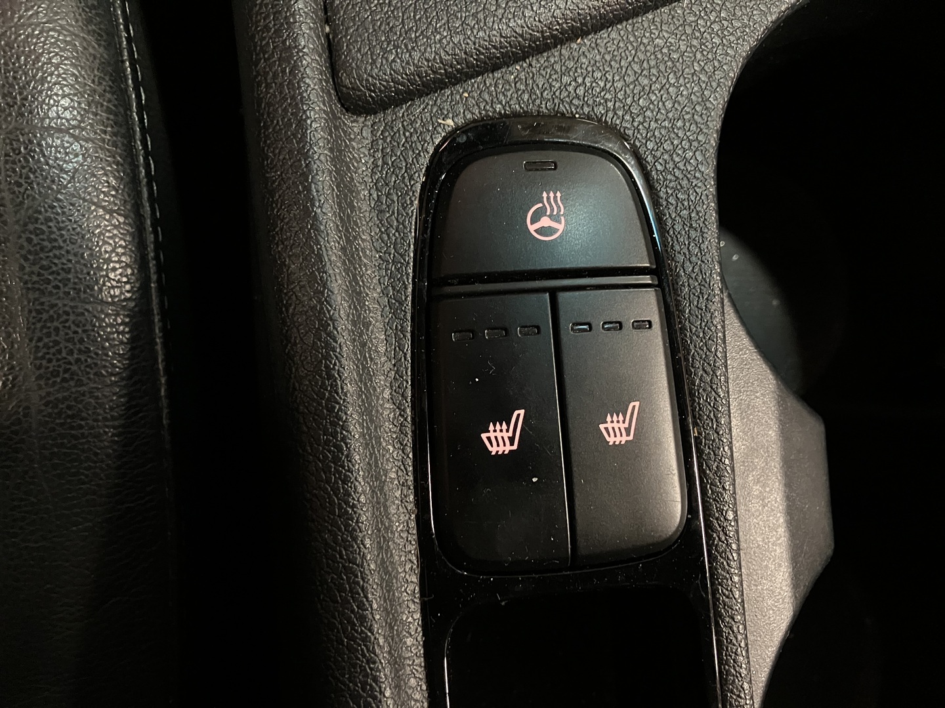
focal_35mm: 28
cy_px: 354
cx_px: 472
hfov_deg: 63.4
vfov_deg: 49.7
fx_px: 764
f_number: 1.8
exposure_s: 1/17
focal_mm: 3.99
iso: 1250
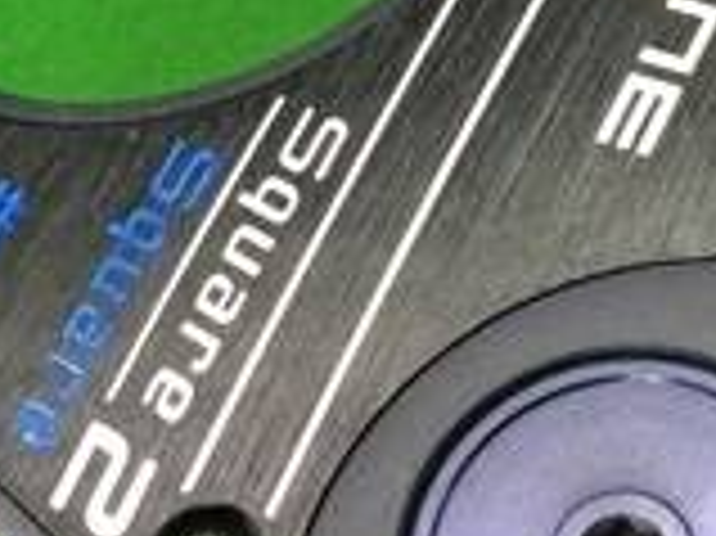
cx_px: 450
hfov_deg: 15.8
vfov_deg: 11.8
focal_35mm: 125
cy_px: 167
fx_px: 2584
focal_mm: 3.3
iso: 125
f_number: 2.4
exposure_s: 1/30
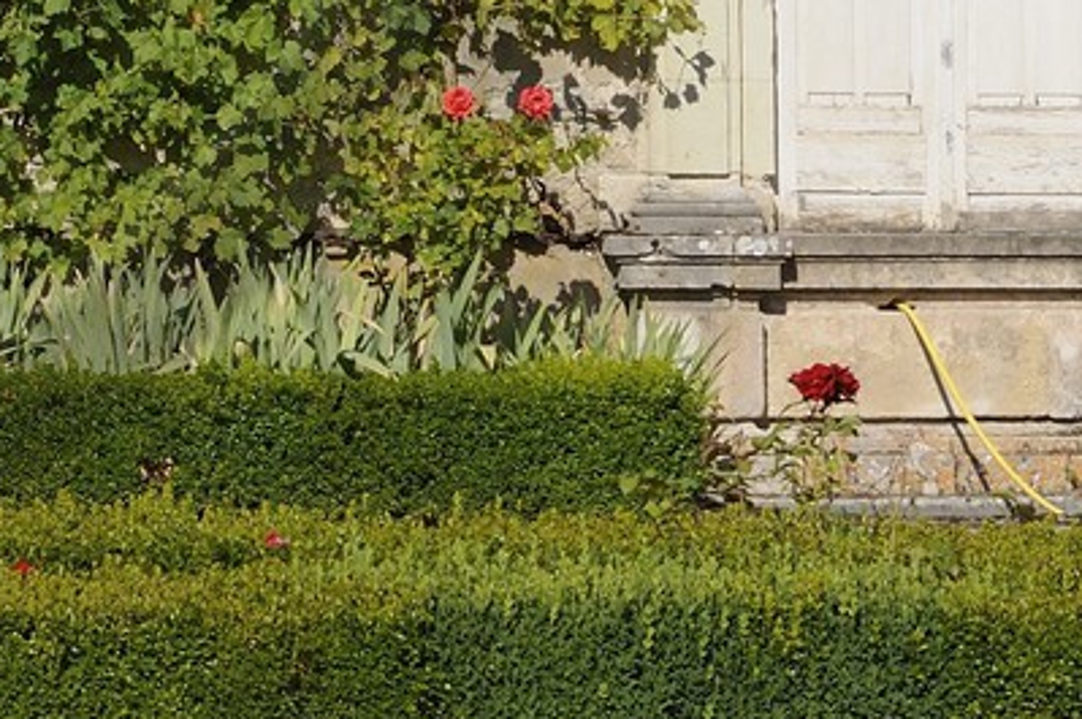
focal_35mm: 281
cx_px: -559
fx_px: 8435
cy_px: -490
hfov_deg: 7.2
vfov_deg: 4.8
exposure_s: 1/160
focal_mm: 70
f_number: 16
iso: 200
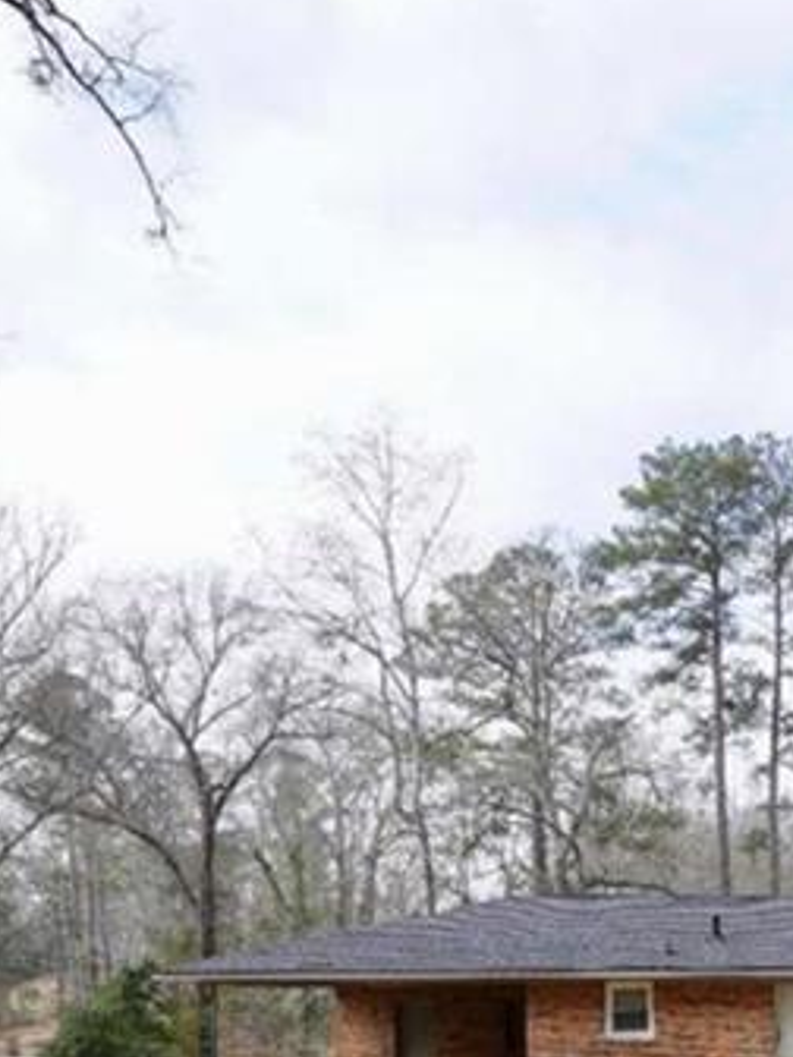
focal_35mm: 44
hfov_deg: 28.8
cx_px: 931
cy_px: 1026
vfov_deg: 38.7
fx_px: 1344
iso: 100
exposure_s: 1/125
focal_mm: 10
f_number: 8
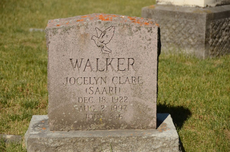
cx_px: 115
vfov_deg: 9.6
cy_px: 76
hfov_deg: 14.4
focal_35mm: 142
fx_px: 908
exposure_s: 1/2500
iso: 1000
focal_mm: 95
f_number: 5.6
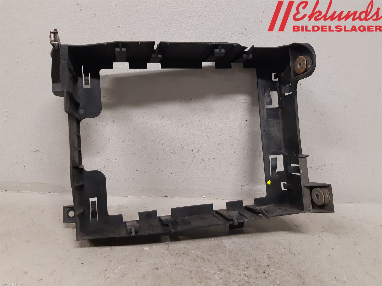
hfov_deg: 67.3
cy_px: 143
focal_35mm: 26
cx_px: 191
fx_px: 287
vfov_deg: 53.1
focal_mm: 3.93
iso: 250
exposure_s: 1/50
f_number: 1.7
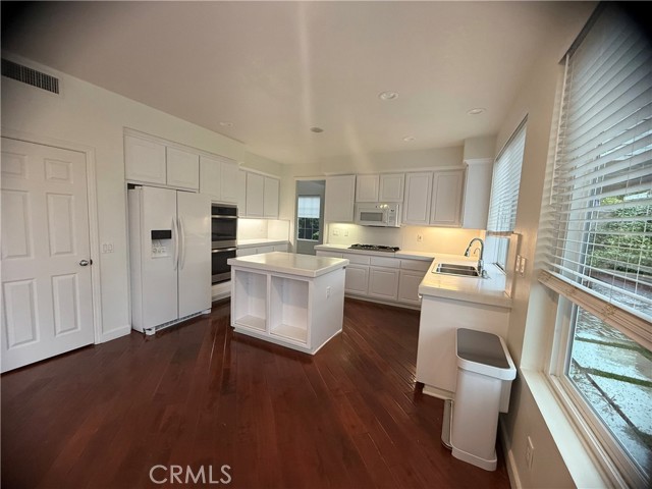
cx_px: 326
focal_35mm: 14
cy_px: 244
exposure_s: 1/60
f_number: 2.2
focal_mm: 2.22
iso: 200
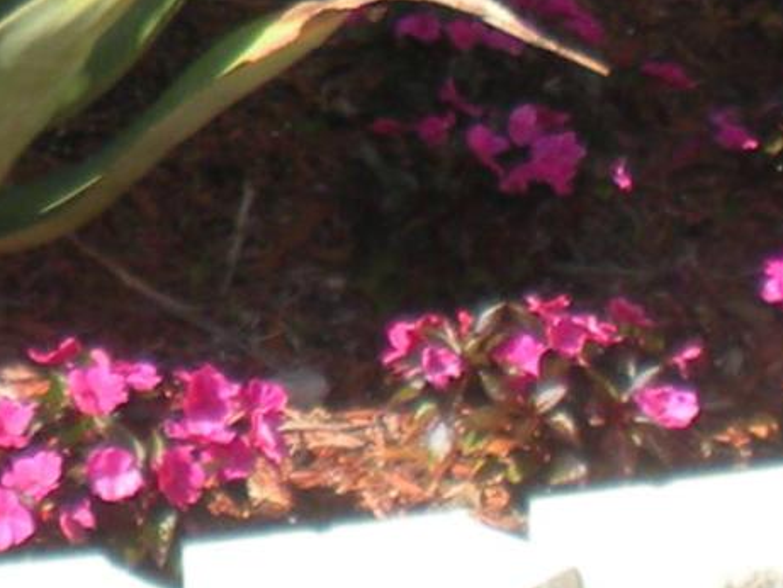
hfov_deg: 7.0
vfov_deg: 5.3
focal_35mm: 275
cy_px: -563
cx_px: -605
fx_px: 6222
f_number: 4
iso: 88
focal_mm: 7.7
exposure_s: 1/317
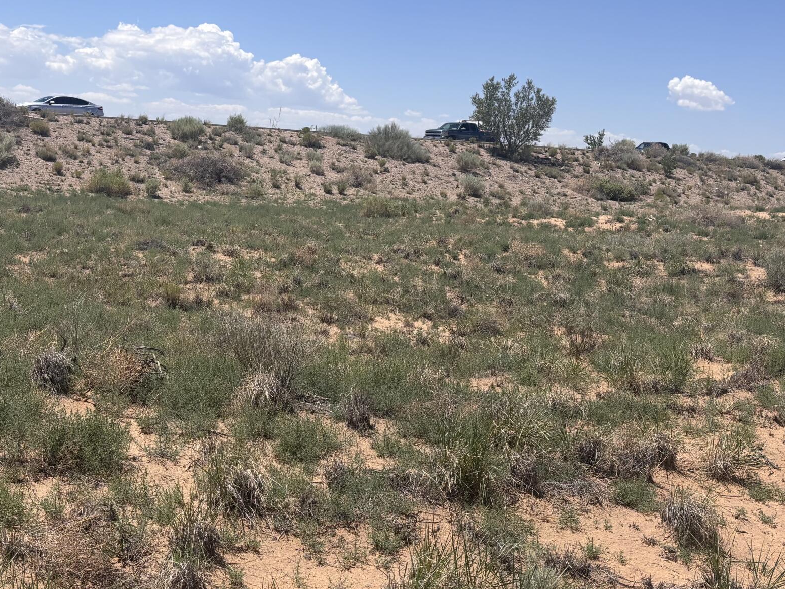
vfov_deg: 28.8
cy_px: 163
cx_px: 278
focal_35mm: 50
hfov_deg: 37.9
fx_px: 1134
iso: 50
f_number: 1.6
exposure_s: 1/4854
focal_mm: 5.96
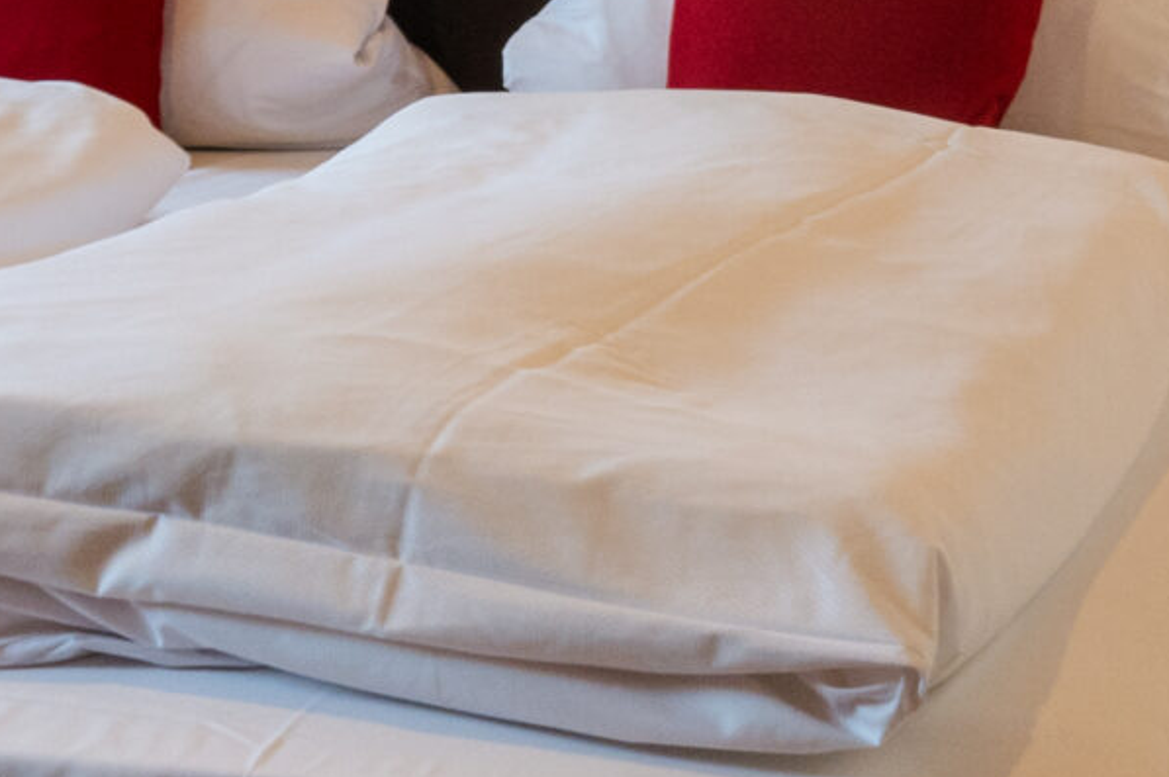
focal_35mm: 103
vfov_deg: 12.9
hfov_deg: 19.6
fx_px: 3342
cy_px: -208
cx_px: 180
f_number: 13
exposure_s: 1/13
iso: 1000
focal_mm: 24
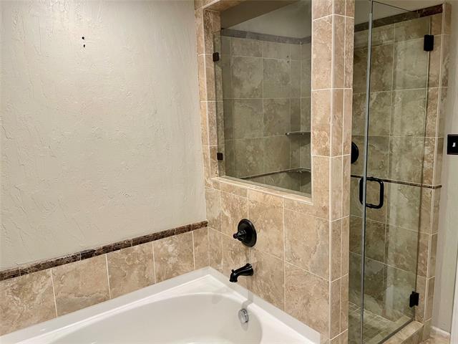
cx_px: 229
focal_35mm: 26
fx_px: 344
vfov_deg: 53.1
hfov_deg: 67.3
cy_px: 172
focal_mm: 4.2
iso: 160
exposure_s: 1/60
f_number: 1.6
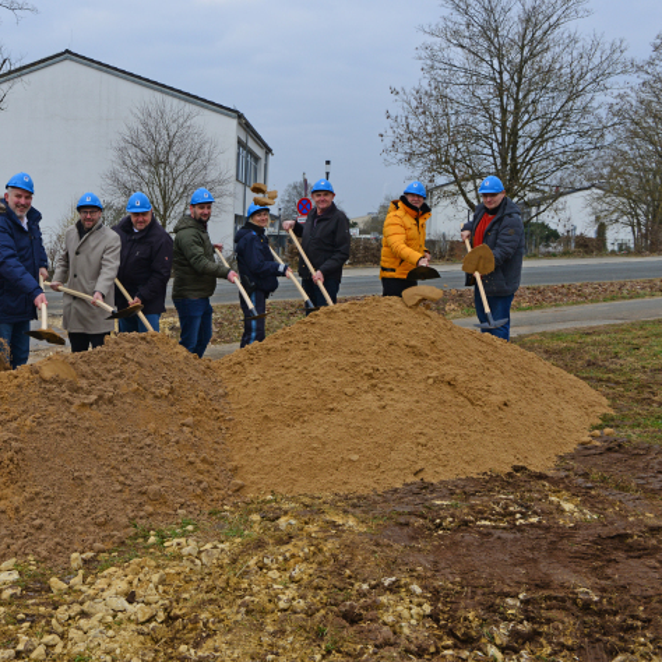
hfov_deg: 37.2
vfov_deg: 38.3
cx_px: 146
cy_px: 313
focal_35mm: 44
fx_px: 952
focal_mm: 32
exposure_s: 1/320
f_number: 9
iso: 400
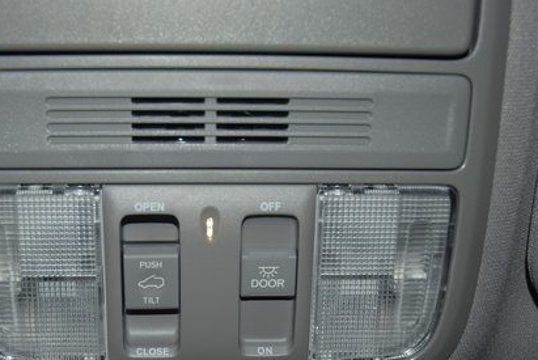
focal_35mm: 56
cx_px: 215
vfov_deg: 24.0
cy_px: 277
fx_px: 838
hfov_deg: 35.5
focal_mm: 24
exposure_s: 1/50
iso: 220
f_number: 3.8
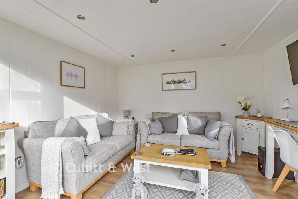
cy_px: 100
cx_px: 149
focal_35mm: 15
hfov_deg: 100.4
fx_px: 124
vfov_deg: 77.3
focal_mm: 10
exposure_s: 1/250
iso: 400
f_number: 8
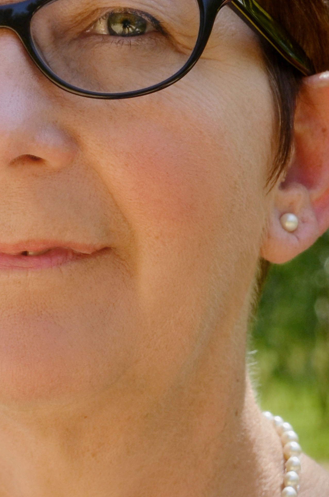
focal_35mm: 153
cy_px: 306
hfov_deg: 8.9
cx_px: -12
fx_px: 2107
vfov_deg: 13.4
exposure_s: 1/250
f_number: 8
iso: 200
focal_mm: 40
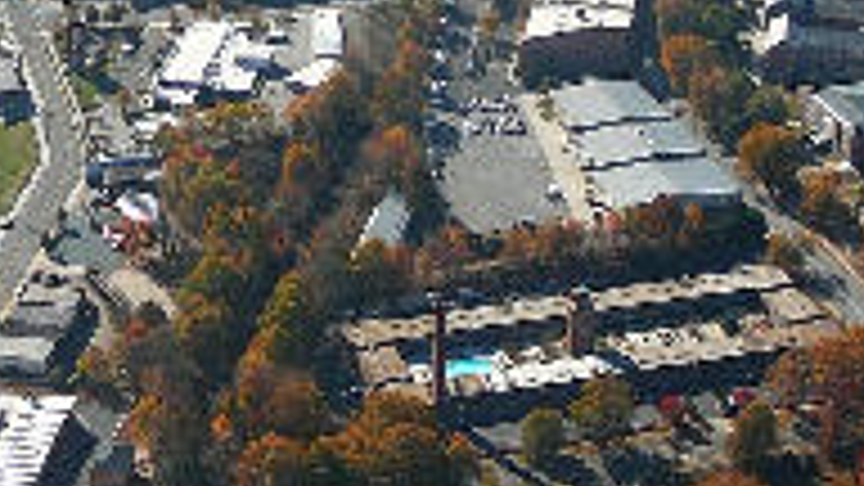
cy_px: 130
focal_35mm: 130
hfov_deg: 16.3
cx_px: 106
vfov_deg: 9.3
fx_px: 2978
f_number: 3.2
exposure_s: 1/640
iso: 80
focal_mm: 6.4
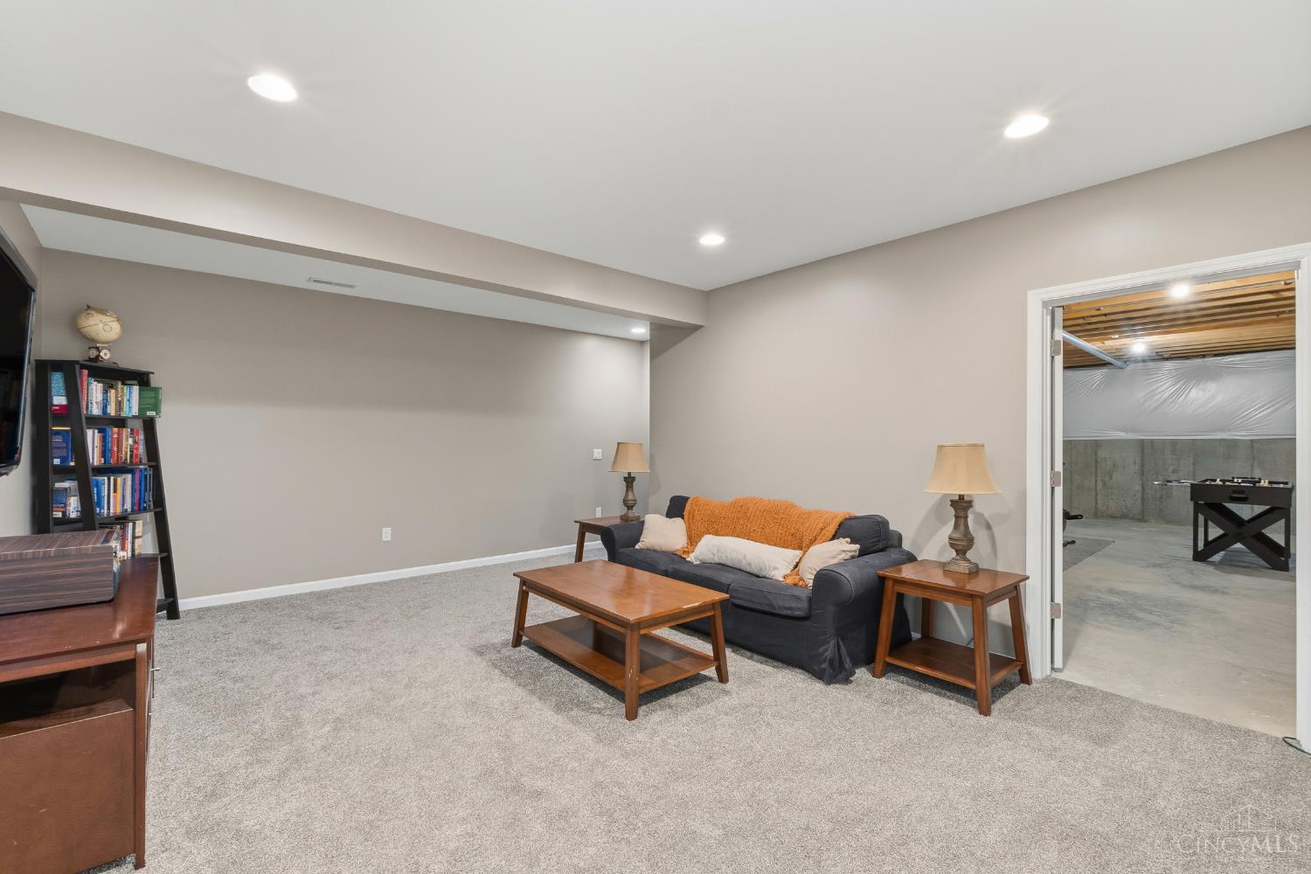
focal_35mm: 15
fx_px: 546
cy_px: 437
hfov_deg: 100.4
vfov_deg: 77.3
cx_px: 656
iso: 400
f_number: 9
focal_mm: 10
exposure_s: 4
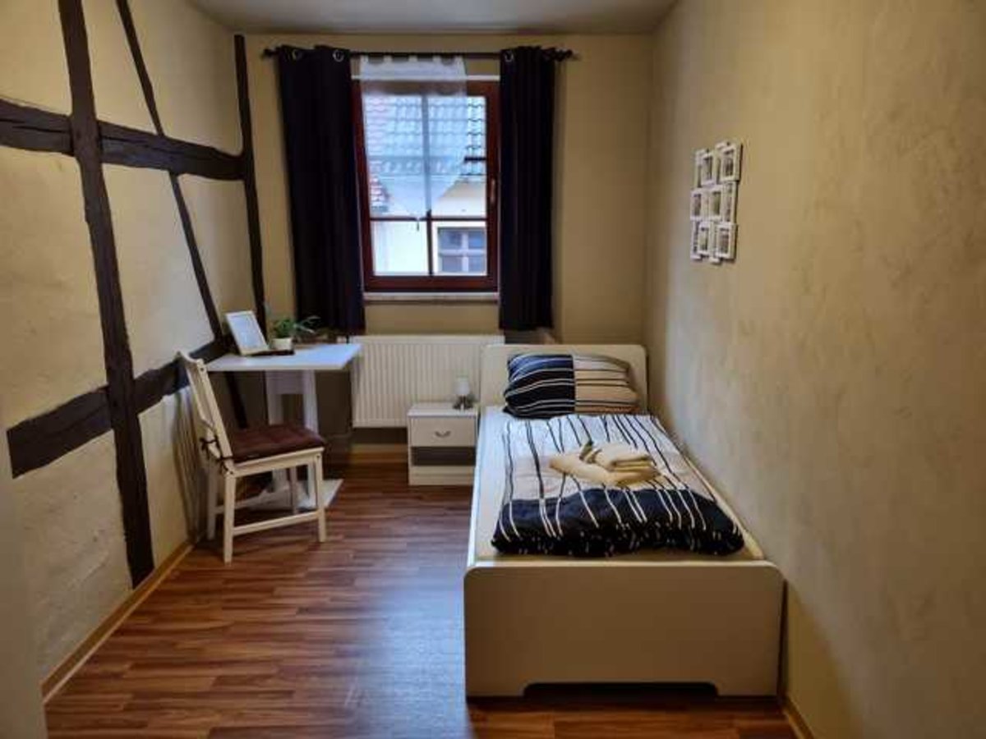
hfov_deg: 67.3
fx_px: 741
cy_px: 370
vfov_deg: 53.1
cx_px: 493
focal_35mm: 26
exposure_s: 1/50
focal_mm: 5.4
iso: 400
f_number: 1.8
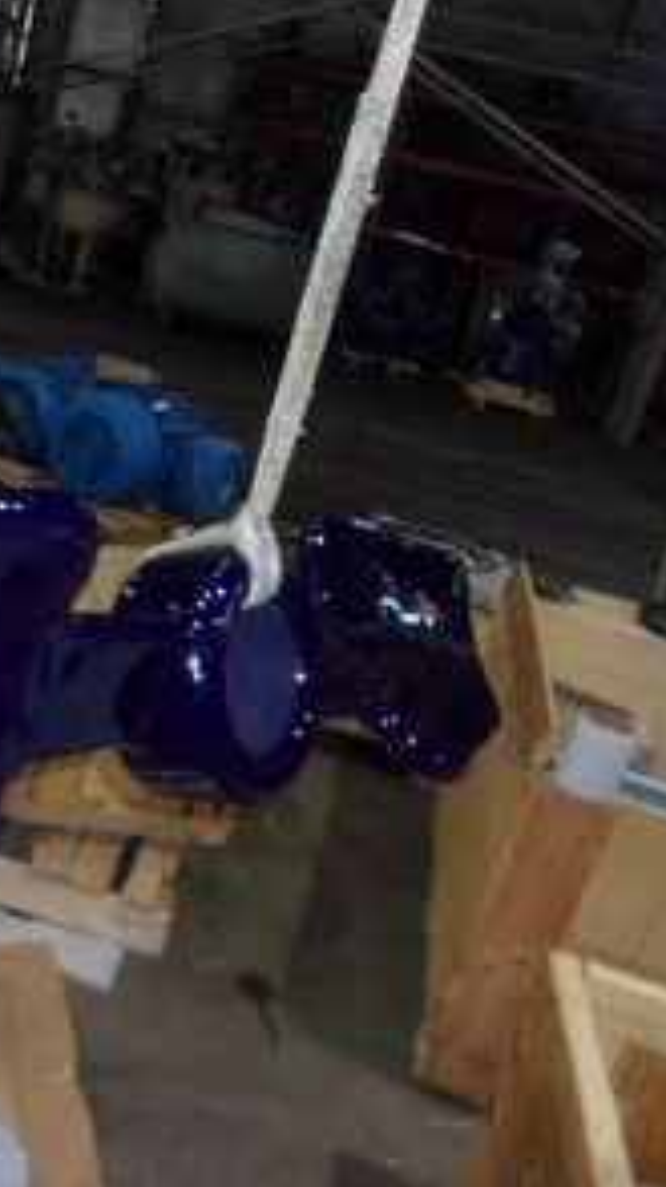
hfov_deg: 28.7
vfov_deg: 50.5
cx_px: 97
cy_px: 602
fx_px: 1258
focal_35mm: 40
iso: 250
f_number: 3
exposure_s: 1/34
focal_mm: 4.9
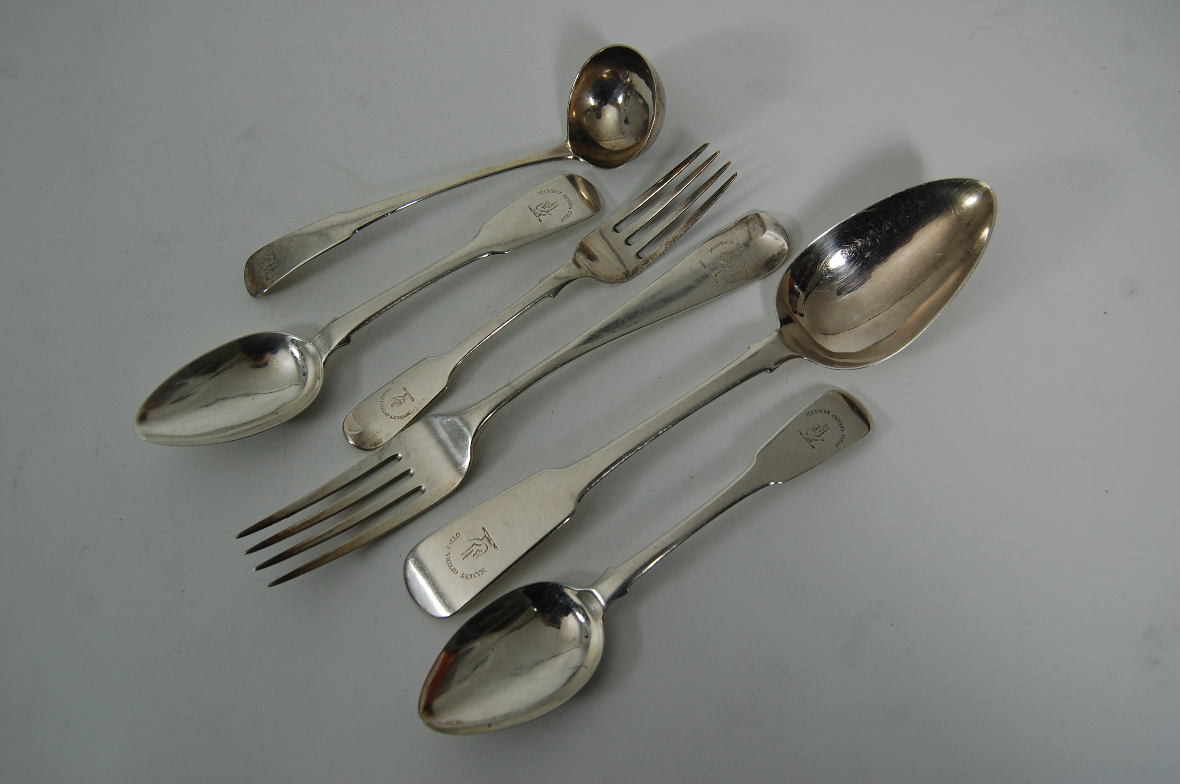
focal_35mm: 34
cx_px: 590
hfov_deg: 55.1
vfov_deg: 38.3
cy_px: 392
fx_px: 1130
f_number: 5
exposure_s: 1/100
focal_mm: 23
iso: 400
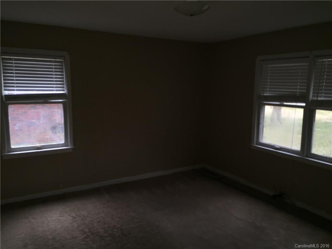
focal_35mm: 29
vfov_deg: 48.2
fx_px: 278
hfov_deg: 61.7
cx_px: 166
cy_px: 124
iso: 32
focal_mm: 4.15
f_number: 2.2
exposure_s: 1/20
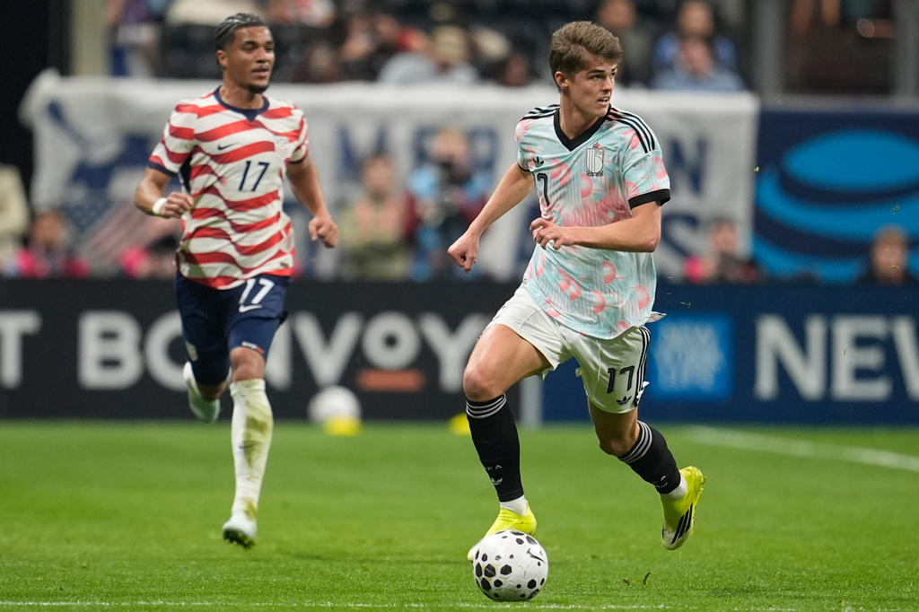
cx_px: 460
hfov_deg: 3.4
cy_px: 306
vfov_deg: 2.3
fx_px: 15311
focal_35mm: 600
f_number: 2.8
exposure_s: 1/2000
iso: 2000
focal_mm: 400
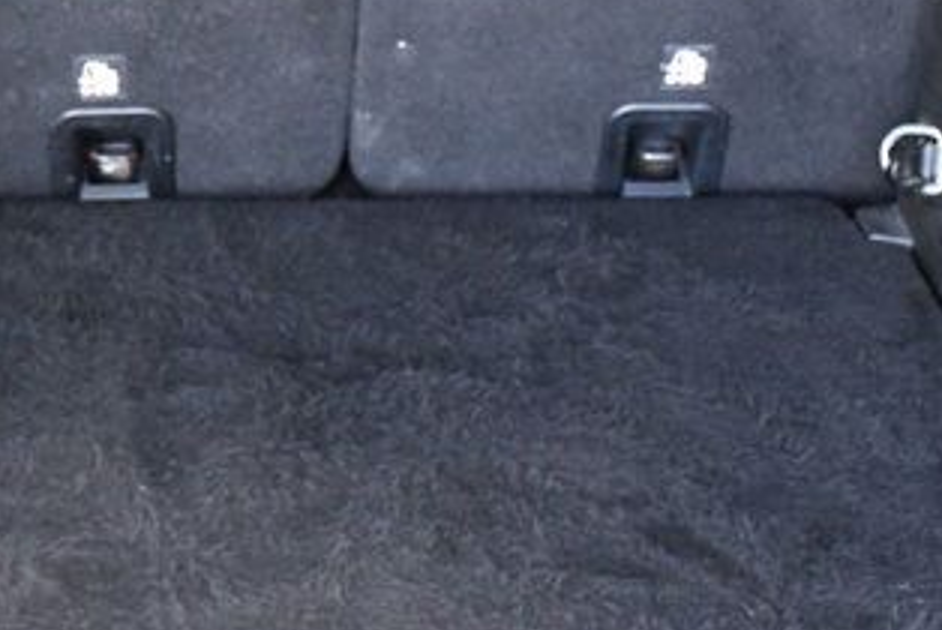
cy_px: -27
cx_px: 132
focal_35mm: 127
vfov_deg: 10.7
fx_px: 3326
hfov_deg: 16.0
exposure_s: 1/125
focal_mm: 26
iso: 2500
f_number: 5.6
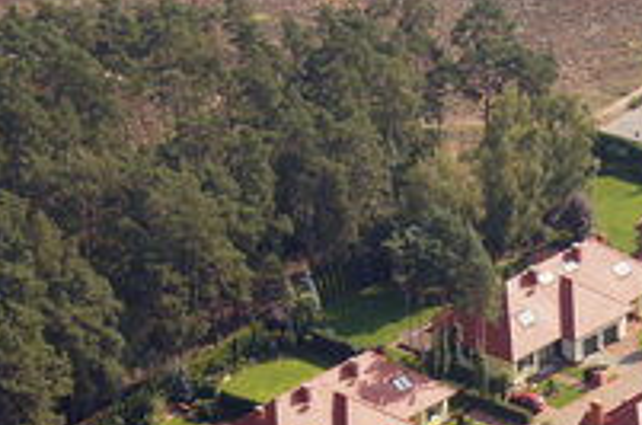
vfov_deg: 5.6
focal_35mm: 243
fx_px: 4323
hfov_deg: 8.5
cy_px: 572
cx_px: 546
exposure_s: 1/500
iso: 200
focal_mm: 50
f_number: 4.5
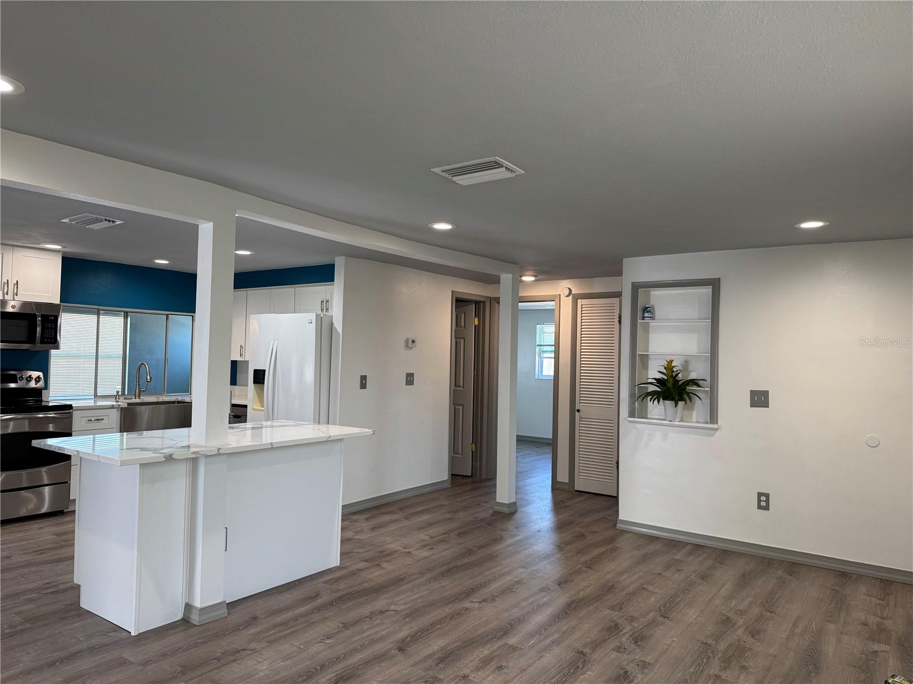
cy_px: 342
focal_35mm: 24
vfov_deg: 56.8
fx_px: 633
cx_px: 456
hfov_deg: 71.6
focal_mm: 6.76
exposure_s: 1/120
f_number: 1.78
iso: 160
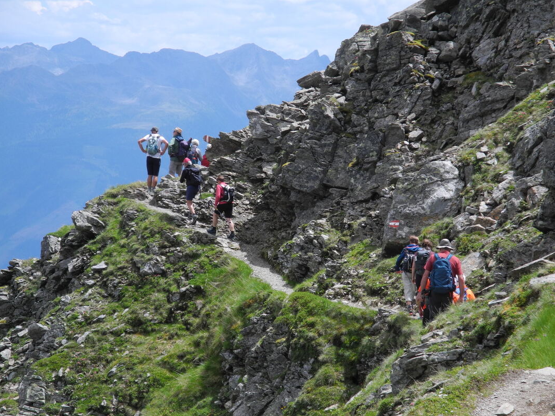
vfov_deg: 7.4
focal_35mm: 201
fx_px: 3222
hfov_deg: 9.8
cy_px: 209
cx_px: 277
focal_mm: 42.6
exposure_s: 1/500
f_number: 5.6
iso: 100
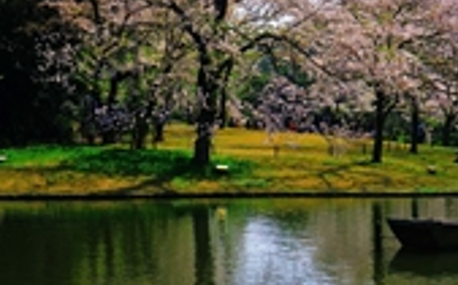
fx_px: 1084
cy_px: -4
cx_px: 236
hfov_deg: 23.9
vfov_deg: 14.7
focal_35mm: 87
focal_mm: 24
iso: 125
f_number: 8
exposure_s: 1/500
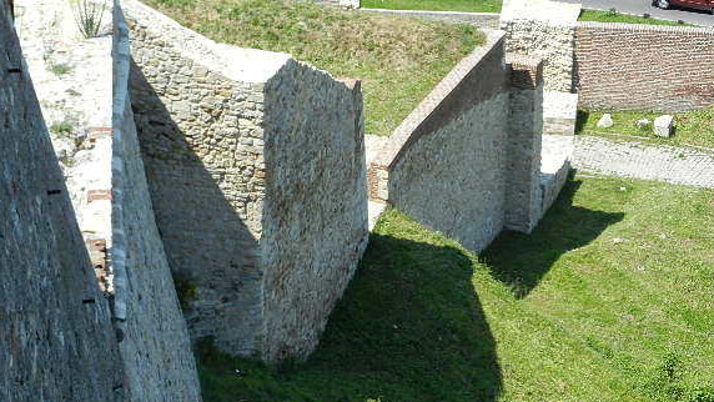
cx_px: 343
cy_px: 190
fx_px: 2102
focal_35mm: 111
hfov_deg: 19.3
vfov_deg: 10.9
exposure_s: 1/500
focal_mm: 16.3
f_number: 4.9
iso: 160
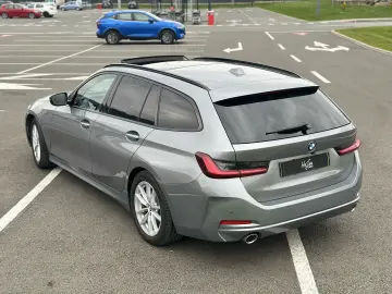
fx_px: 544
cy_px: 147
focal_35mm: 48
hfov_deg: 39.7
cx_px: 196
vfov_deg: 30.3
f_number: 1.78
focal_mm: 6.86
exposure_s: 1/121
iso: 125
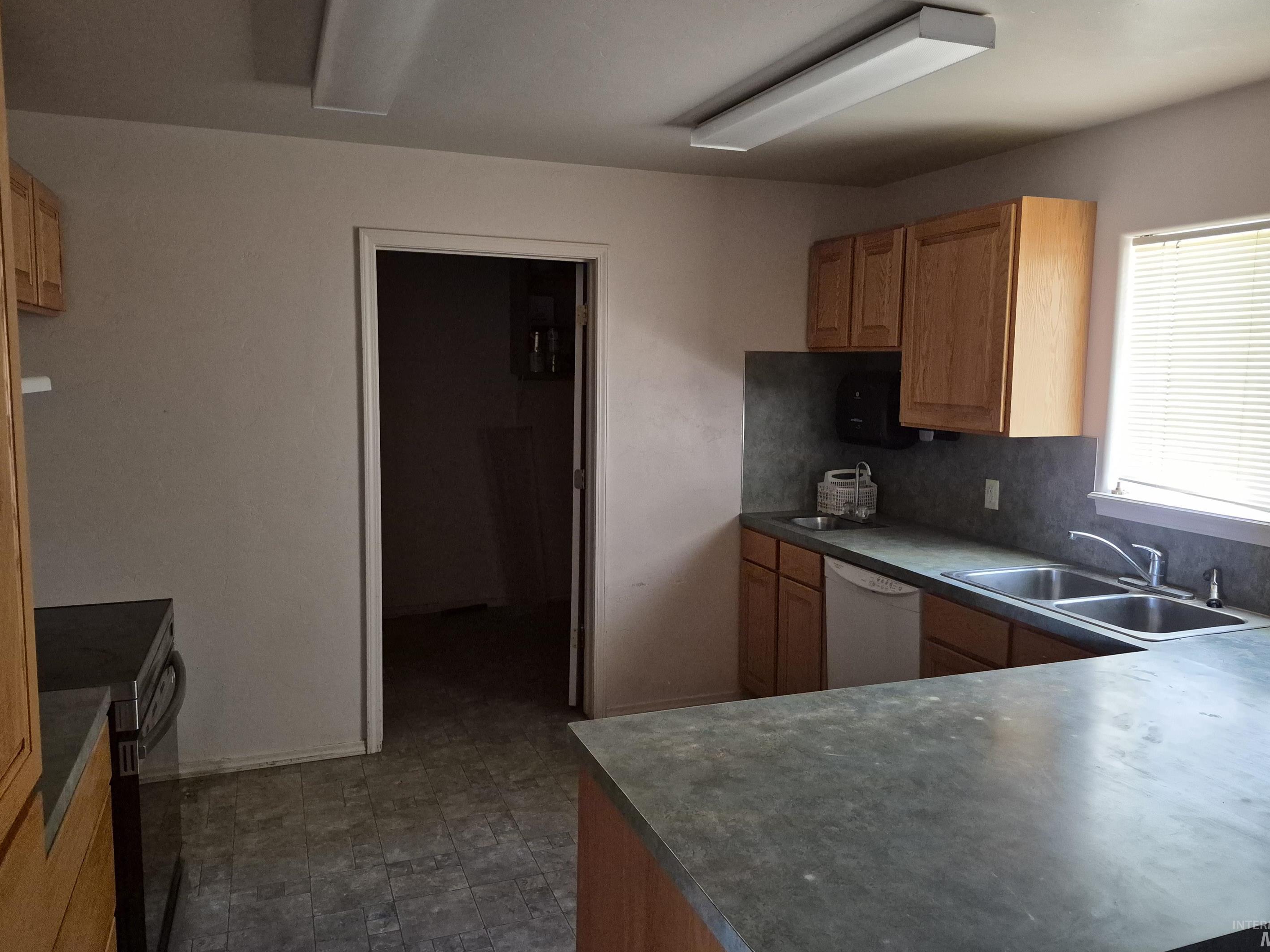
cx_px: 646
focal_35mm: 25
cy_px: 454
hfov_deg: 69.4
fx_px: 917
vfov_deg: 54.9
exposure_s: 1/120
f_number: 1.8
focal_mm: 5.4
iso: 1250
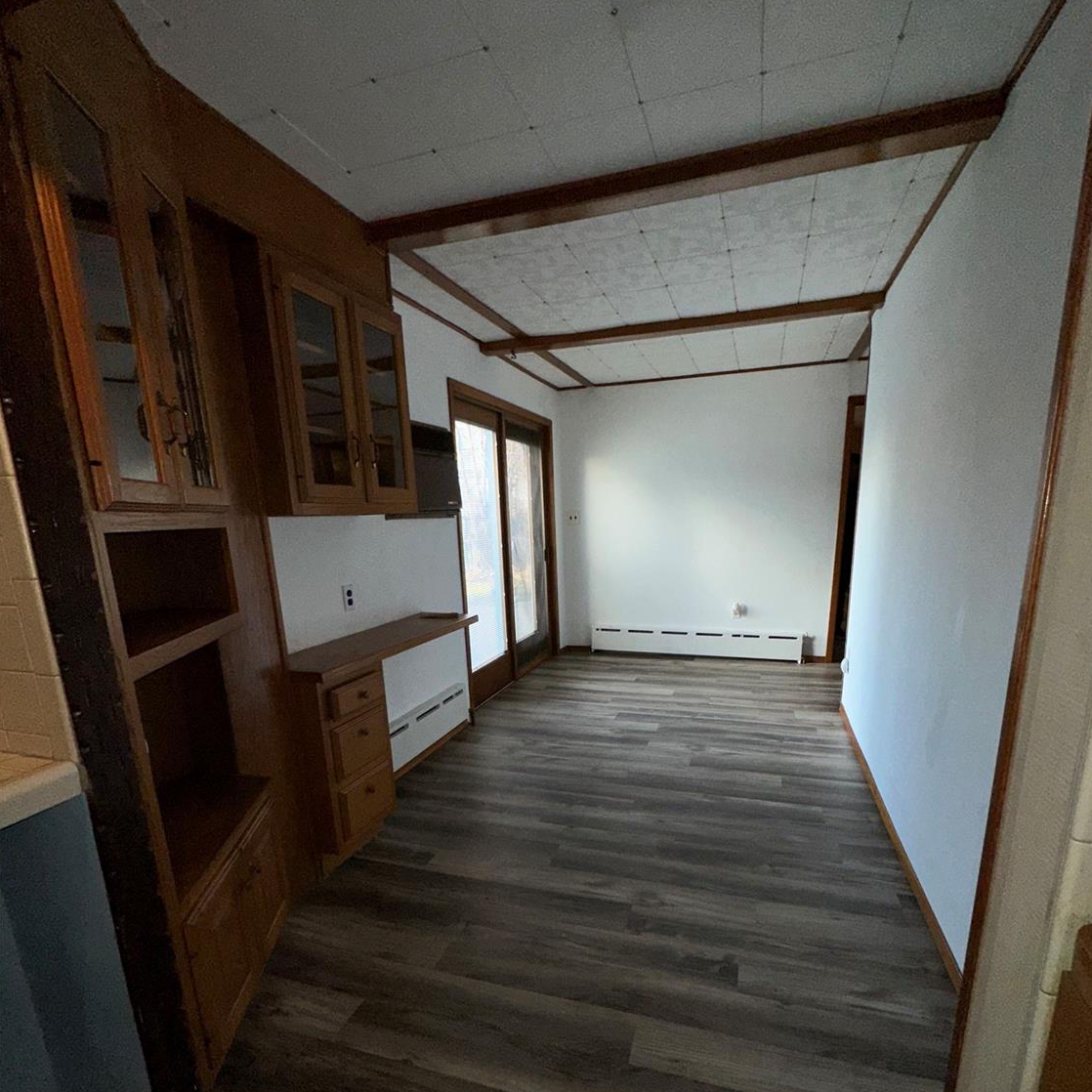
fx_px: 607
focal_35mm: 17
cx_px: 558
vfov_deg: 82.8
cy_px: 661
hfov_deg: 84.0
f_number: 2.2
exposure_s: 1/122
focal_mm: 2.22
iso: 50
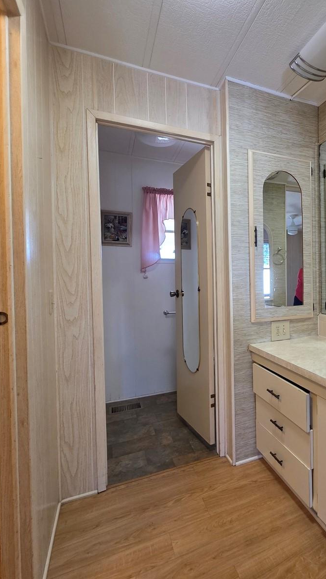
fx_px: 292
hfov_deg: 53.3
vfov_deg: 89.6
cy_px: 288
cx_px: 274
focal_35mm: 19
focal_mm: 2.2
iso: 250
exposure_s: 1/120
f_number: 1.9
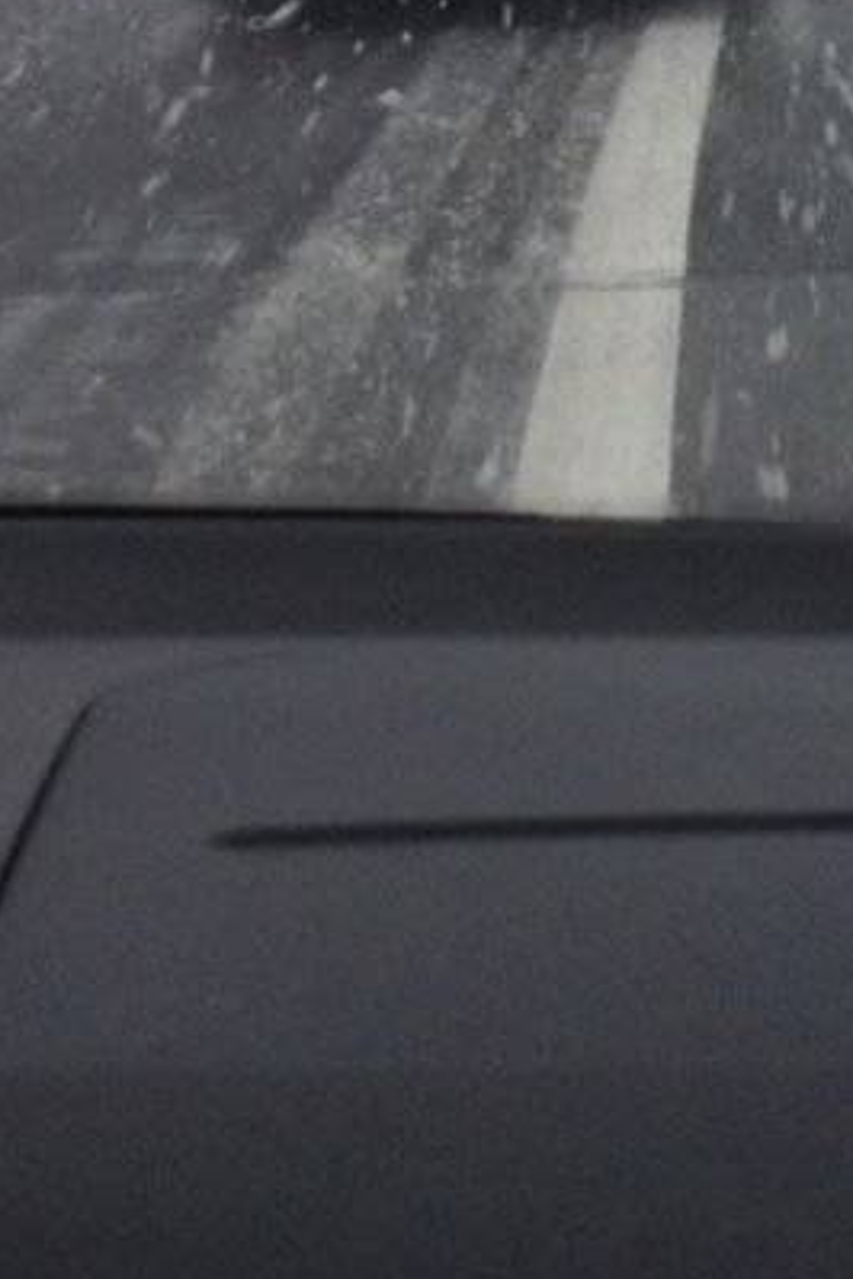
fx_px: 4869
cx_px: 1372
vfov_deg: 14.2
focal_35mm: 137
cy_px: -495
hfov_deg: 9.7
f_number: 2.4
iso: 50
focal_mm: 4.28
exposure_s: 1/226
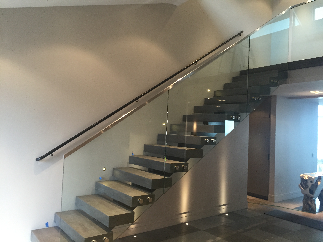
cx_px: 162
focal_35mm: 29
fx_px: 271
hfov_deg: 61.7
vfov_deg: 48.2
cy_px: 121
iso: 125
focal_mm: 4.15
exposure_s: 1/30
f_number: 2.2
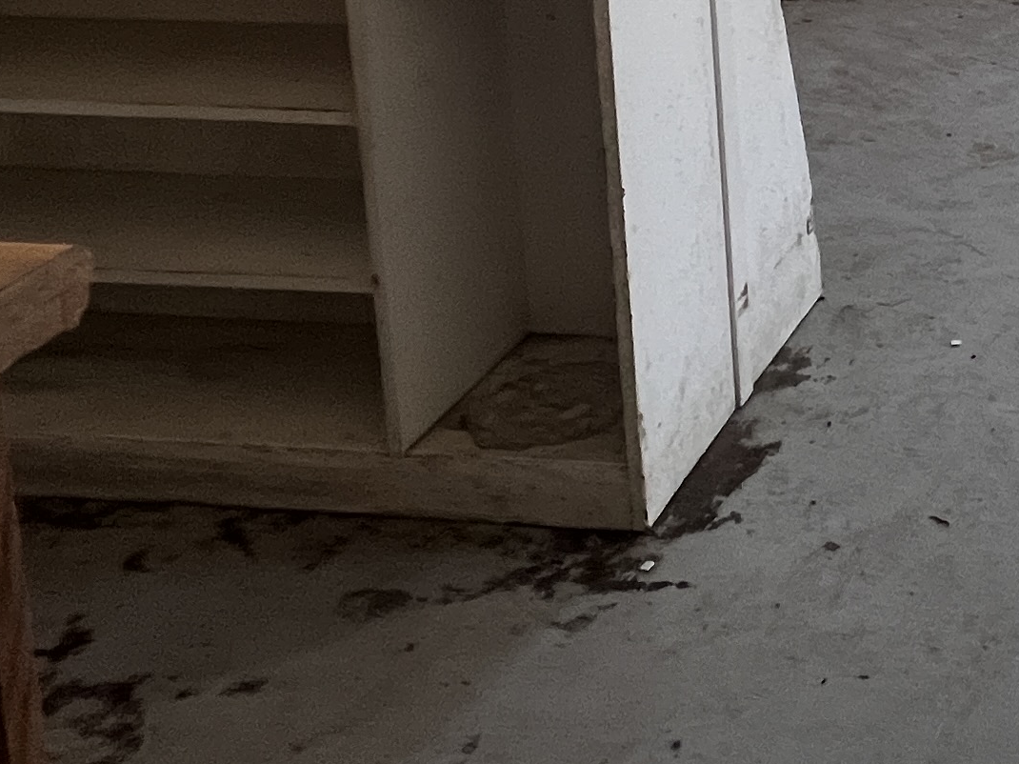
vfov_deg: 24.5
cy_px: -312
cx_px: 1297
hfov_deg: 31.1
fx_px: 1442
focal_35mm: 49
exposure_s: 1/99
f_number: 1.8
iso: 250
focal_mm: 1.57
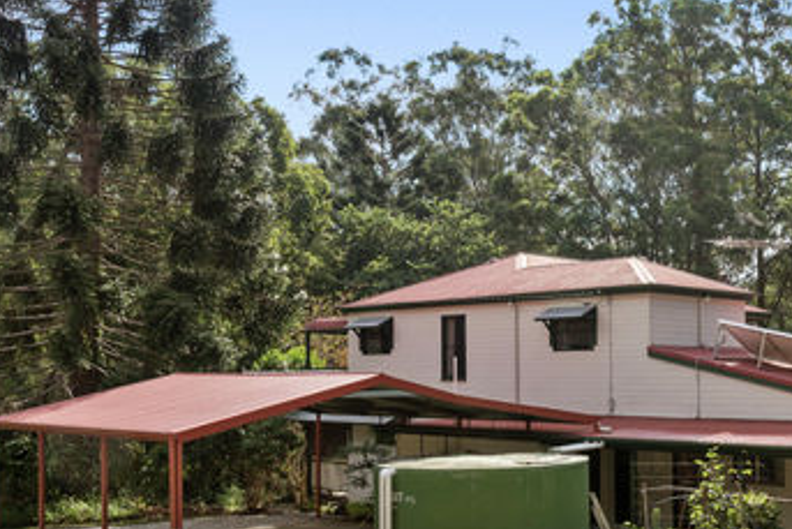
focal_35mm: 49
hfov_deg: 39.4
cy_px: 367
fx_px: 1078
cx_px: 582
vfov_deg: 27.3
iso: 200
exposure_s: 1/800
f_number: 9
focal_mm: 21
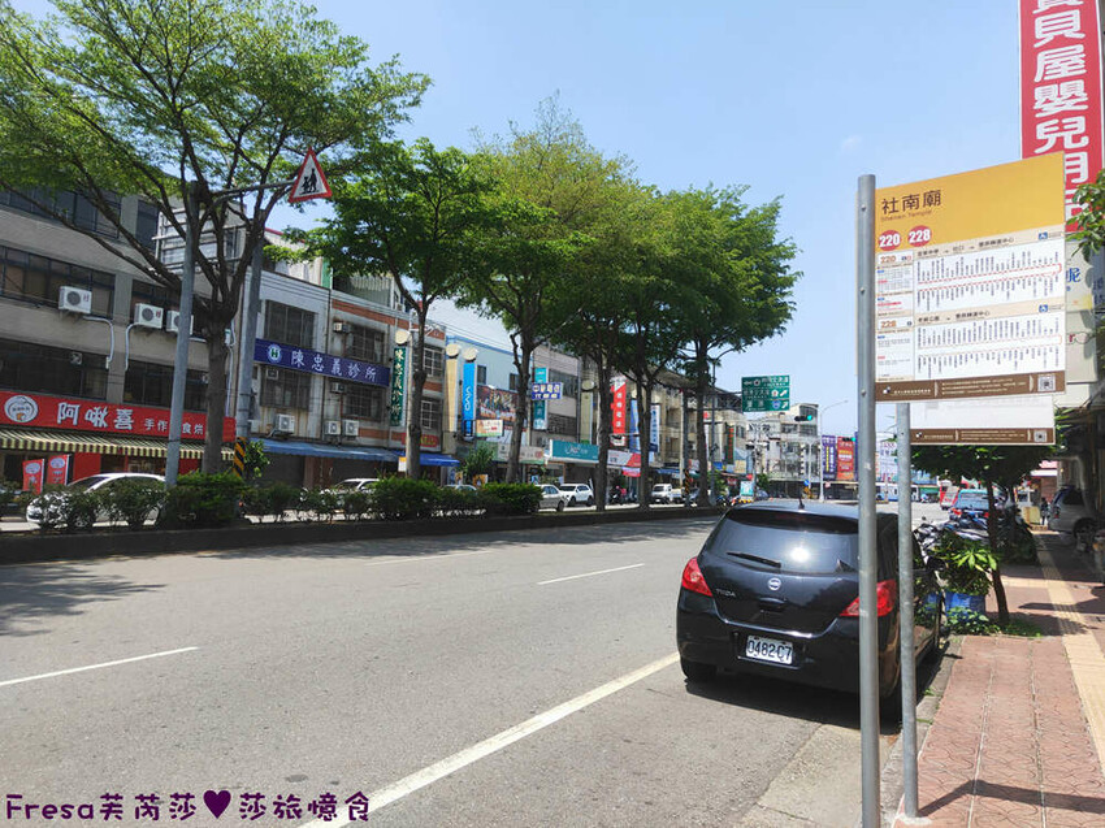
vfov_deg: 58.9
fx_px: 734
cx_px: 552
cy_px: 414
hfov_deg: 73.9
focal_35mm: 23
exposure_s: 1/1099
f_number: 1.7
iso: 100
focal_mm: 3.97
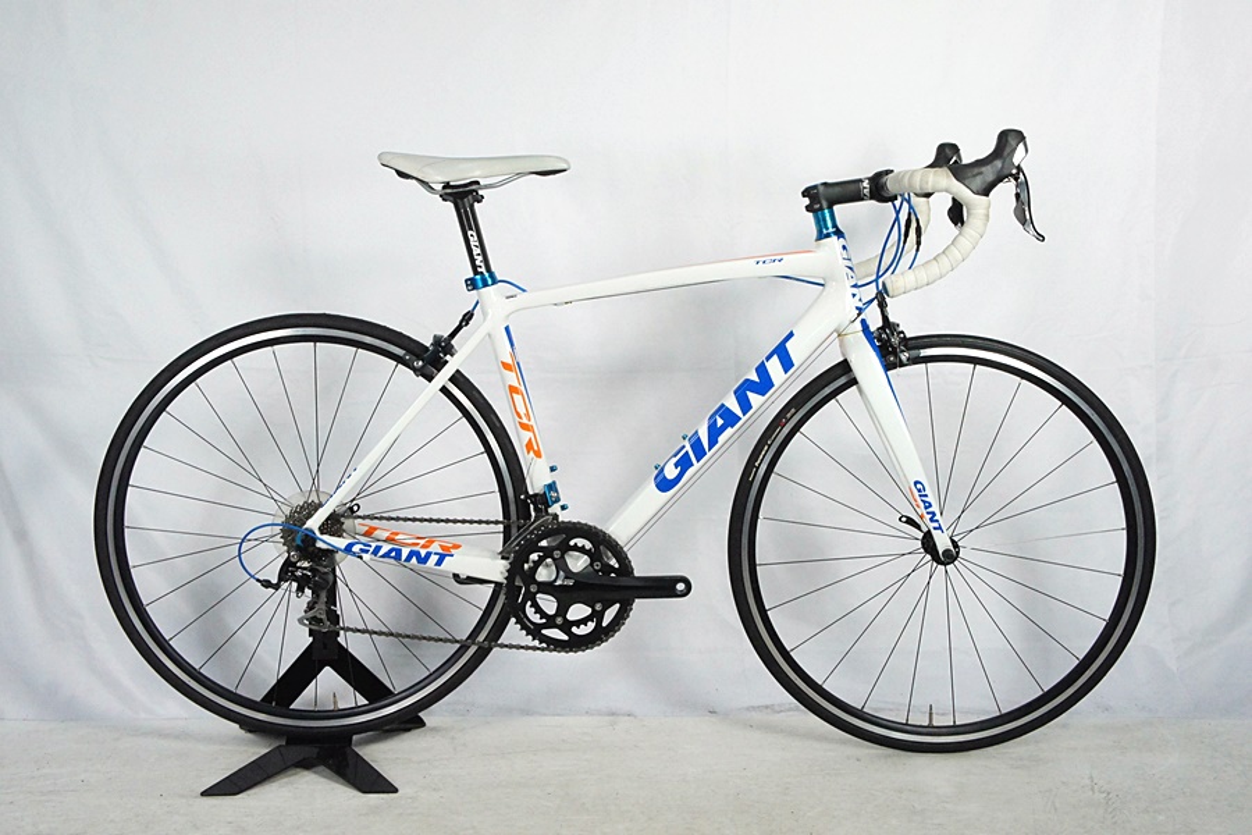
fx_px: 1513
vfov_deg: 30.8
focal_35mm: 44
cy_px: 418
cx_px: 626
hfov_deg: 45.0
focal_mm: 29
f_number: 11
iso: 3200
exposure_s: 1/100
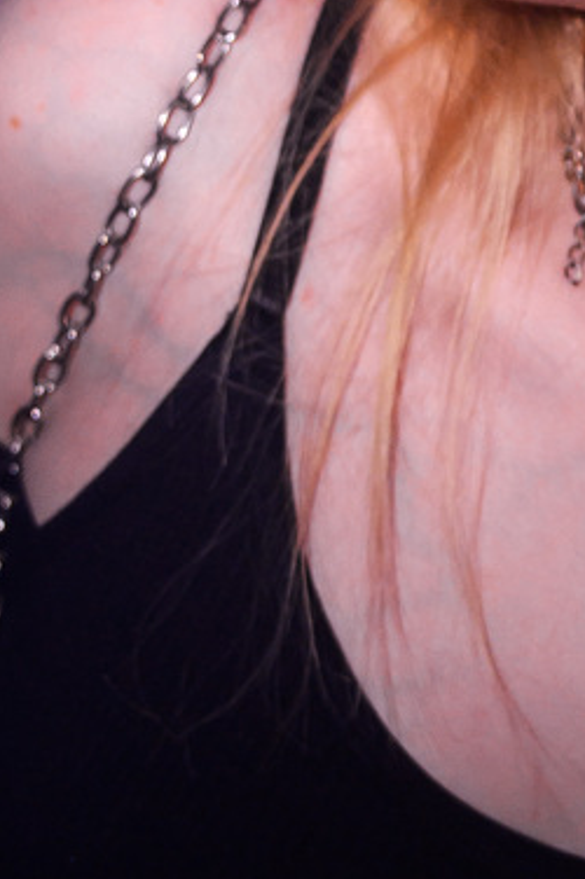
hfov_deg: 7.0
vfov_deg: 10.6
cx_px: 610
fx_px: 4737
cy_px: 620
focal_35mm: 194
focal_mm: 38
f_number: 2.8
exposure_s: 1/125
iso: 640
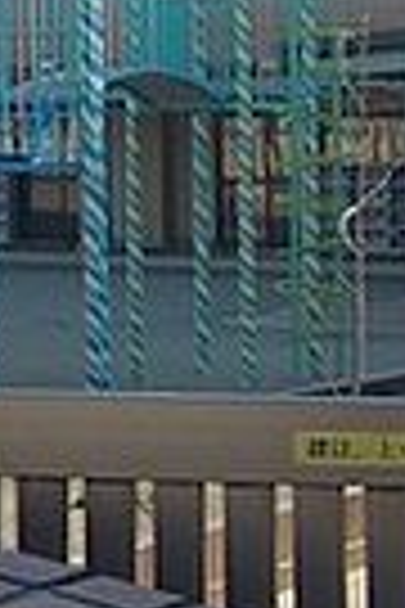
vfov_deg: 12.7
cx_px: -284
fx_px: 2666
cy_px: -92
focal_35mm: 158
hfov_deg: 8.4
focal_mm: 5.8
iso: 64
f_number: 7.2
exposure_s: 1/200
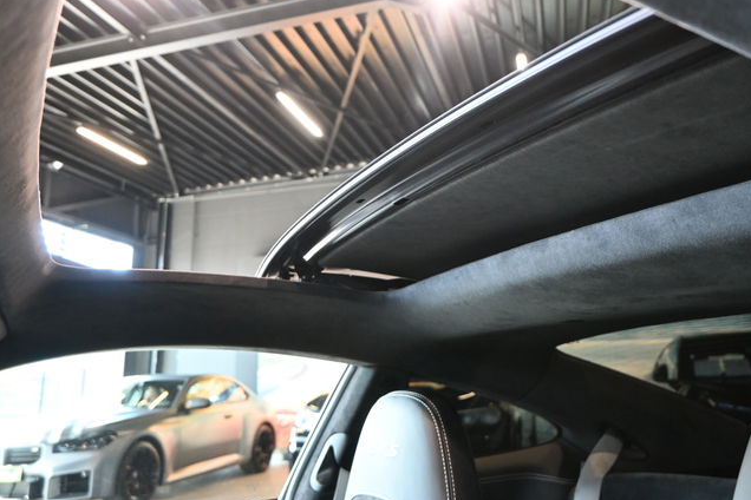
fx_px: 605
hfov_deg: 63.5
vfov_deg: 45.0
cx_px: 414
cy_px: 239
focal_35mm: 29
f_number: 3.5
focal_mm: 16
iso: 1400
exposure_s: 1/125
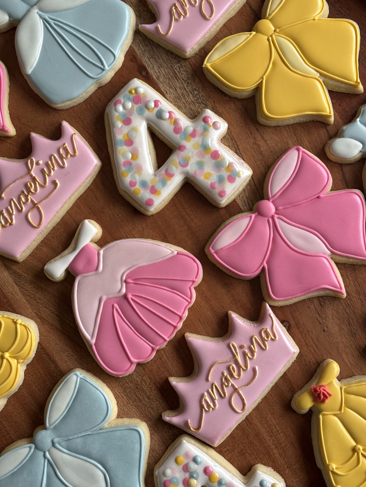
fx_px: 733
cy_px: 244
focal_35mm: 52
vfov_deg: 36.8
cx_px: 183
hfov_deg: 28.0
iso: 80
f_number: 1.6
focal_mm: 5.96
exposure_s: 1/60
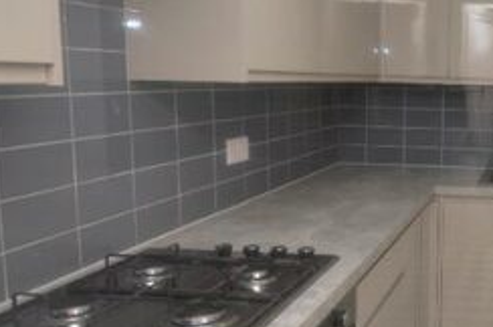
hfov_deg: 39.6
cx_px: 503
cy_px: 143
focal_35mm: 43
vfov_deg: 31.1
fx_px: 588
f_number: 4.5
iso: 200
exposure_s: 1/80
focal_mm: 10
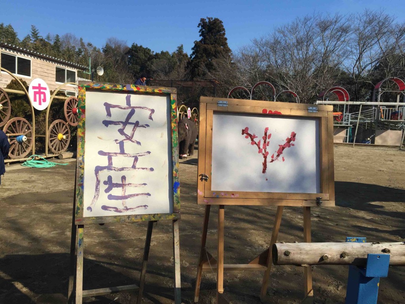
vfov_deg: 48.2
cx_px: 202
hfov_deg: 61.7
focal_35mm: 29
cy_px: 152
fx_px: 339
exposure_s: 1/2198
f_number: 2.2
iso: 32
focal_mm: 4.15
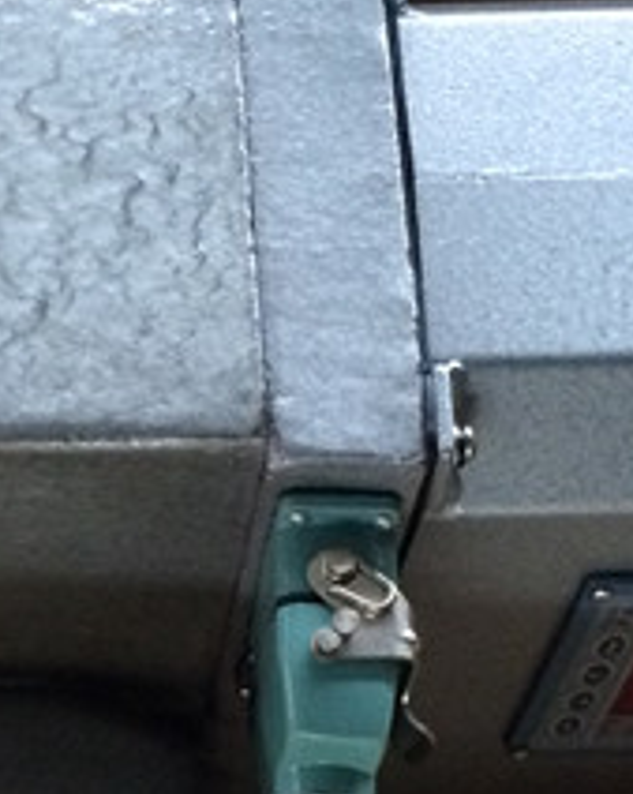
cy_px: 674
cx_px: -221
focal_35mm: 107
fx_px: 2511
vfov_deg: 17.8
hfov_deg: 13.8
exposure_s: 1/17
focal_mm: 4.15
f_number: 2.2
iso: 250
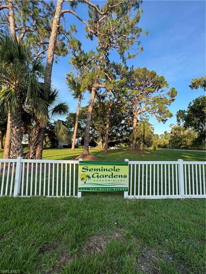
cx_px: 103
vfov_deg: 106.2
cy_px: 137
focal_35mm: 13
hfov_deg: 89.9
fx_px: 103
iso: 32
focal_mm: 1.57
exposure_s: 1/300
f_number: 1.8
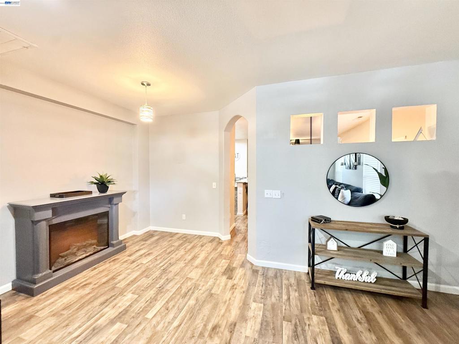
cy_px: 172
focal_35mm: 14
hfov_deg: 102.1
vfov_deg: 85.7
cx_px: 230
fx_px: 186
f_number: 2.2
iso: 320
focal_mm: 2.22
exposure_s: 1/60
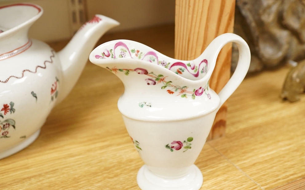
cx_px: 151
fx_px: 432
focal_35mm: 52
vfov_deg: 24.9
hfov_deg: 38.9
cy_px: 99
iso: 2000
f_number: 8
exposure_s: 1/125
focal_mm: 30
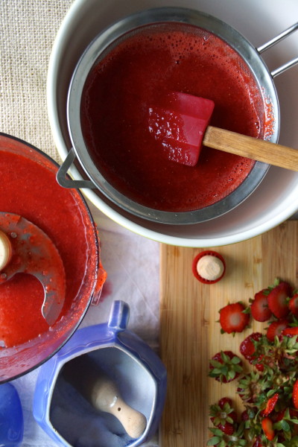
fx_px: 652
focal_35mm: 52
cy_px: 224
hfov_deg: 25.8
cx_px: 149
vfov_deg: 37.9
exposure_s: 1/60
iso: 800
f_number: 4.5
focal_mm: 35
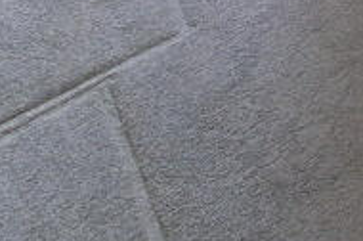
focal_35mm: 73
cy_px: -474
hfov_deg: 17.9
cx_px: 747
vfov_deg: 11.4
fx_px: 735
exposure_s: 1/50
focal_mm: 2.2
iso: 64
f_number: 2.2
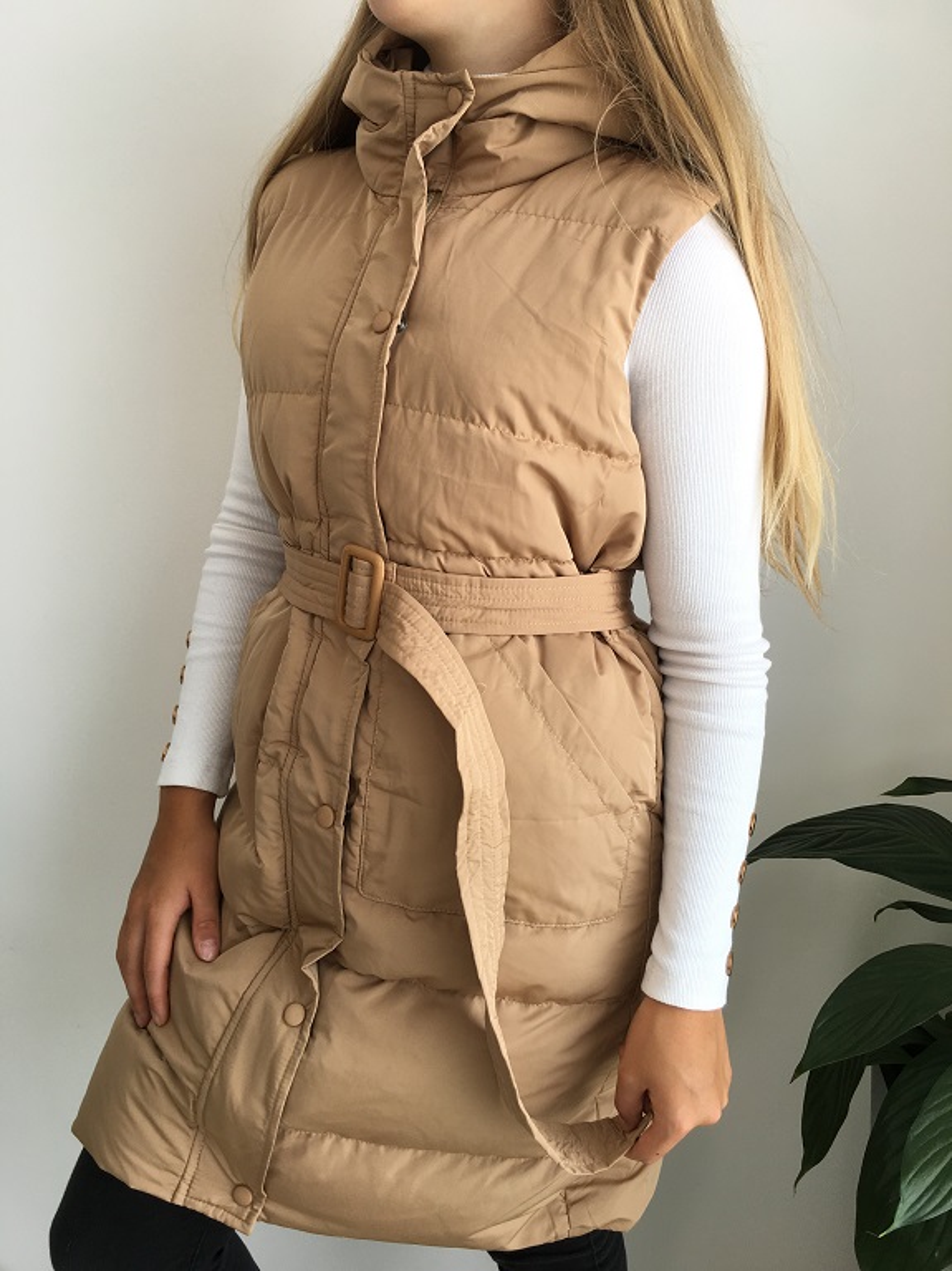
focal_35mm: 29
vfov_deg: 61.7
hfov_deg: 48.2
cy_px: 636
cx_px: 476
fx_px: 1064
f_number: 2.2
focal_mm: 4.15
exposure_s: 1/111
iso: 25
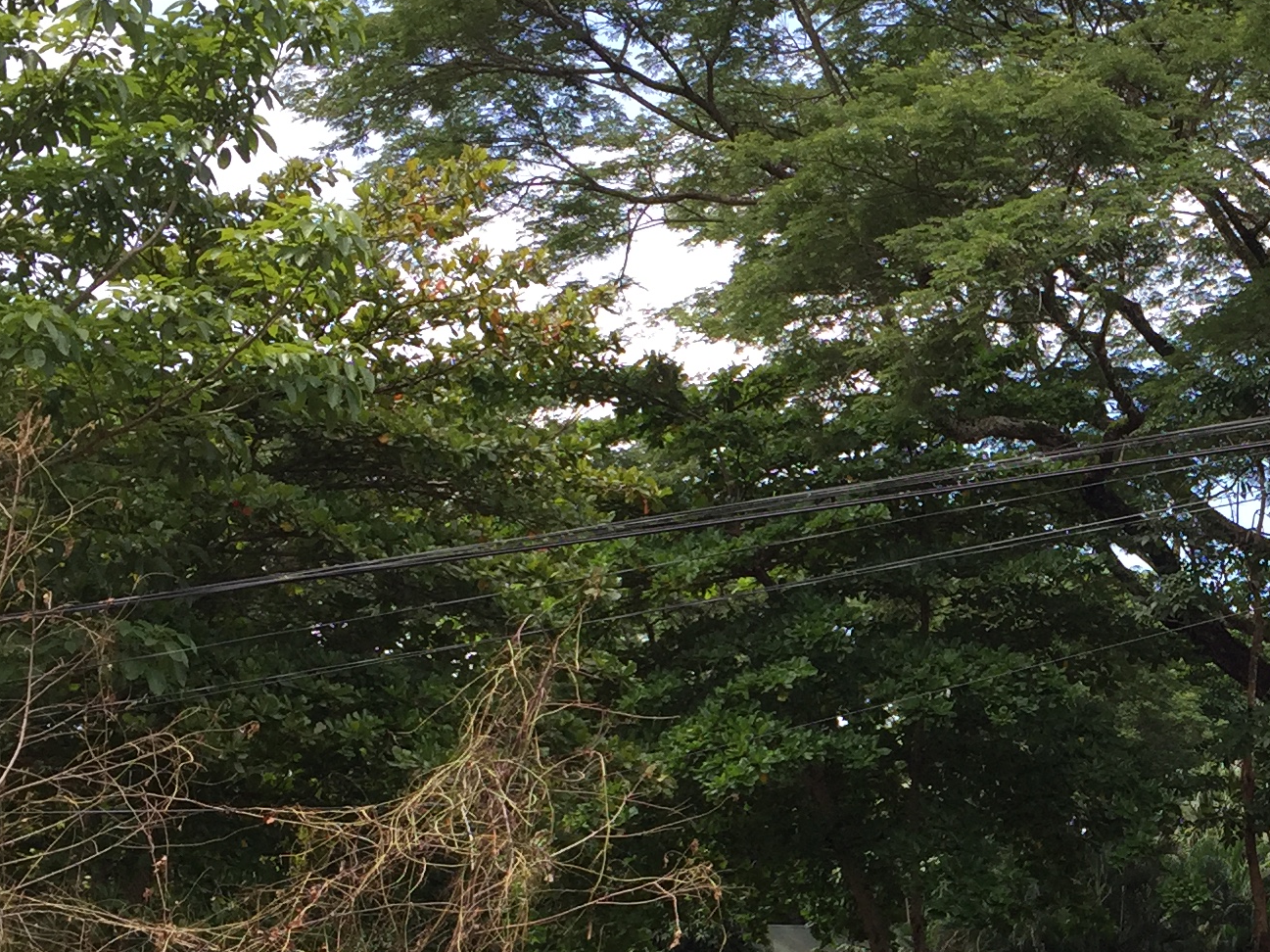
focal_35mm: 73
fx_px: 2677
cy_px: 796
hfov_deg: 25.4
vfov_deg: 19.9
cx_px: 1266
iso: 32
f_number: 2.2
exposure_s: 1/648
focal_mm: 4.15
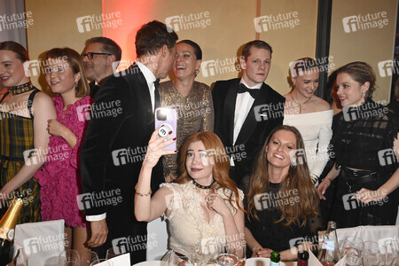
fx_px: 344
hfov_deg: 60.3
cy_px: 133
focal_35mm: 31
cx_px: 200
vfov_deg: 42.3
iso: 2000
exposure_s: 1/80
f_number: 5.6
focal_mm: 31
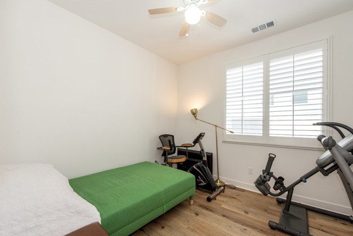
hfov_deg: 100.3
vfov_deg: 77.3
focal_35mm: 15
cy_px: 125
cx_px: 182
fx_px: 147
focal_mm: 14
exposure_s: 1/125
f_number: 5.6
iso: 560
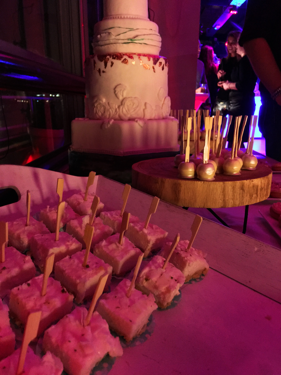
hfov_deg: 48.2
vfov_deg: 61.7
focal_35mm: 29
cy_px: 188
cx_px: 140
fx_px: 314
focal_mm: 4.15
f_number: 2.2
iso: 320
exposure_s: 1/17
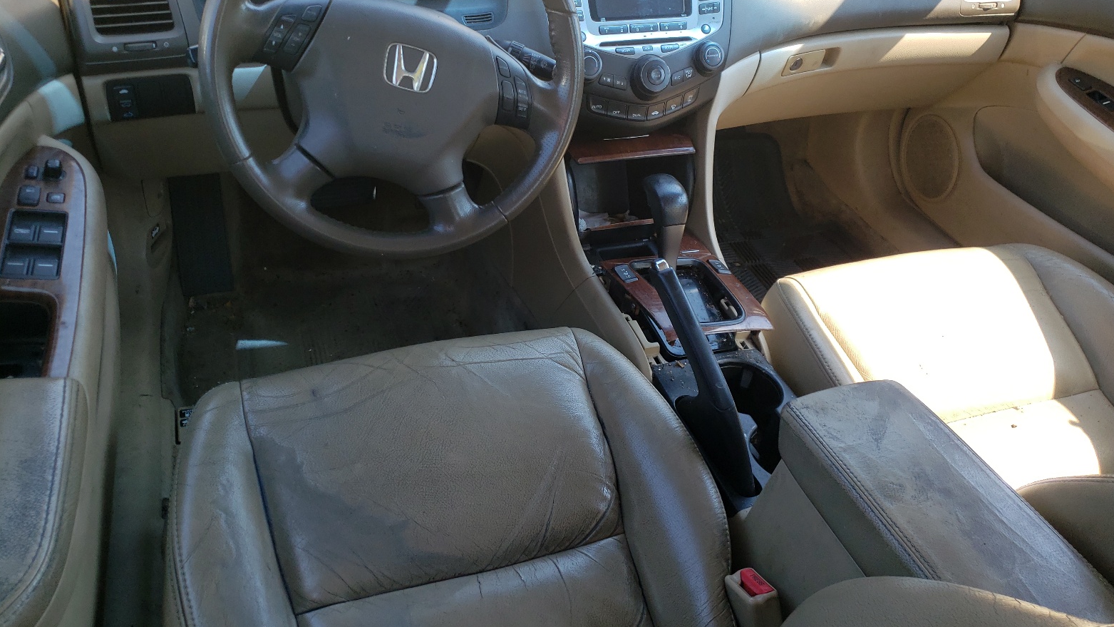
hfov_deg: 66.1
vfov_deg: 40.0
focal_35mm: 29
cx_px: 565
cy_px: 253
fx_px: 857
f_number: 1.5
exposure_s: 1/286
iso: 50
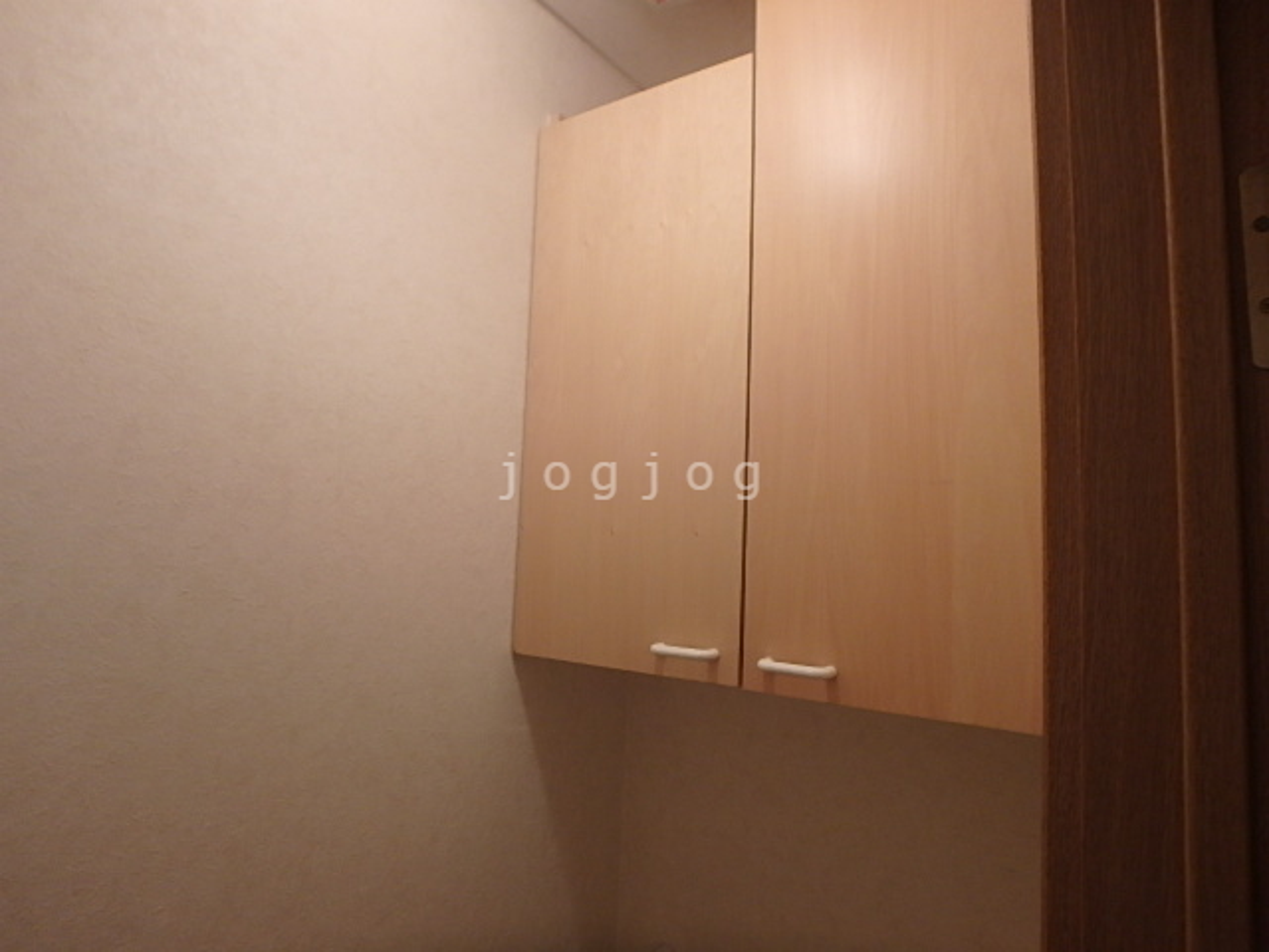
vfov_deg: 63.4
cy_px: 476
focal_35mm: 21
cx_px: 634
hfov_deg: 79.0
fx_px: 770
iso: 200
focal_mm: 3.7
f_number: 3.5
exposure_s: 1/30
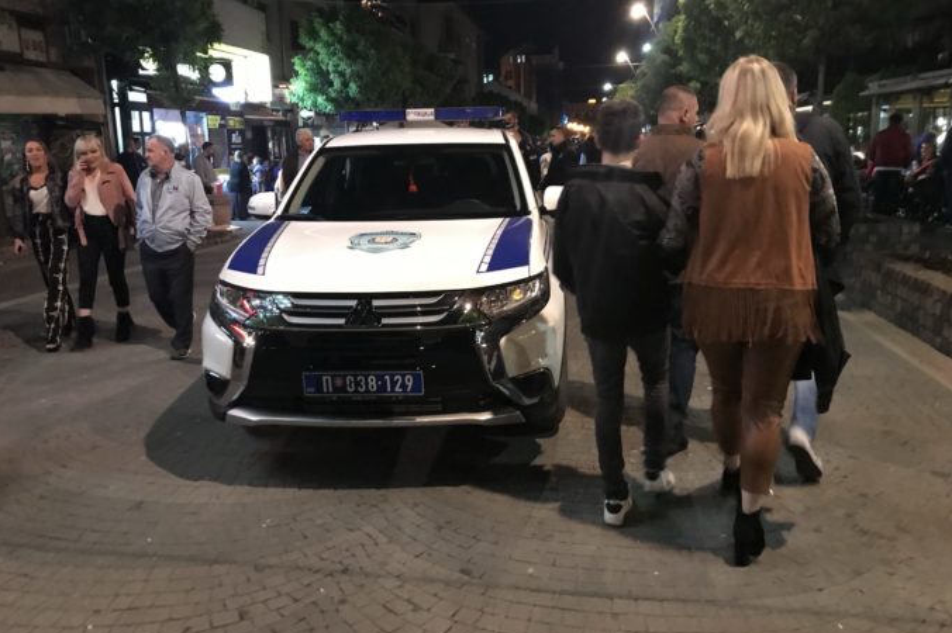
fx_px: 793
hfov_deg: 61.9
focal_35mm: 30
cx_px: 465
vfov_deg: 43.5
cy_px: 288
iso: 100
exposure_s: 1/5
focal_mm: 3.99
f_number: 1.8
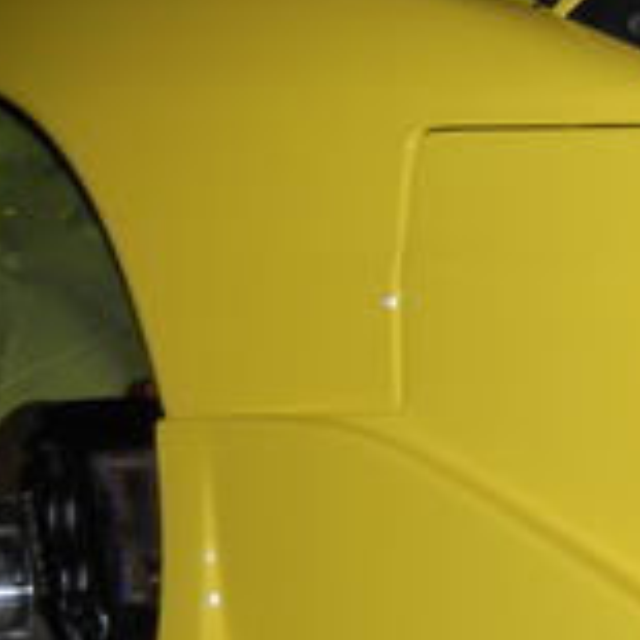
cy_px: 339
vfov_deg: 11.9
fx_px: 3075
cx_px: 892
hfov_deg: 11.5
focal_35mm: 147
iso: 200
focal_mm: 28
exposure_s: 1/60
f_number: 4.2
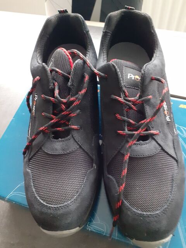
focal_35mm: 27
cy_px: 124
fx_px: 193
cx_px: 93
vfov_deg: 65.3
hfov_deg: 51.4
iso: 500
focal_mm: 3.6
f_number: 1.9
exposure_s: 1/25
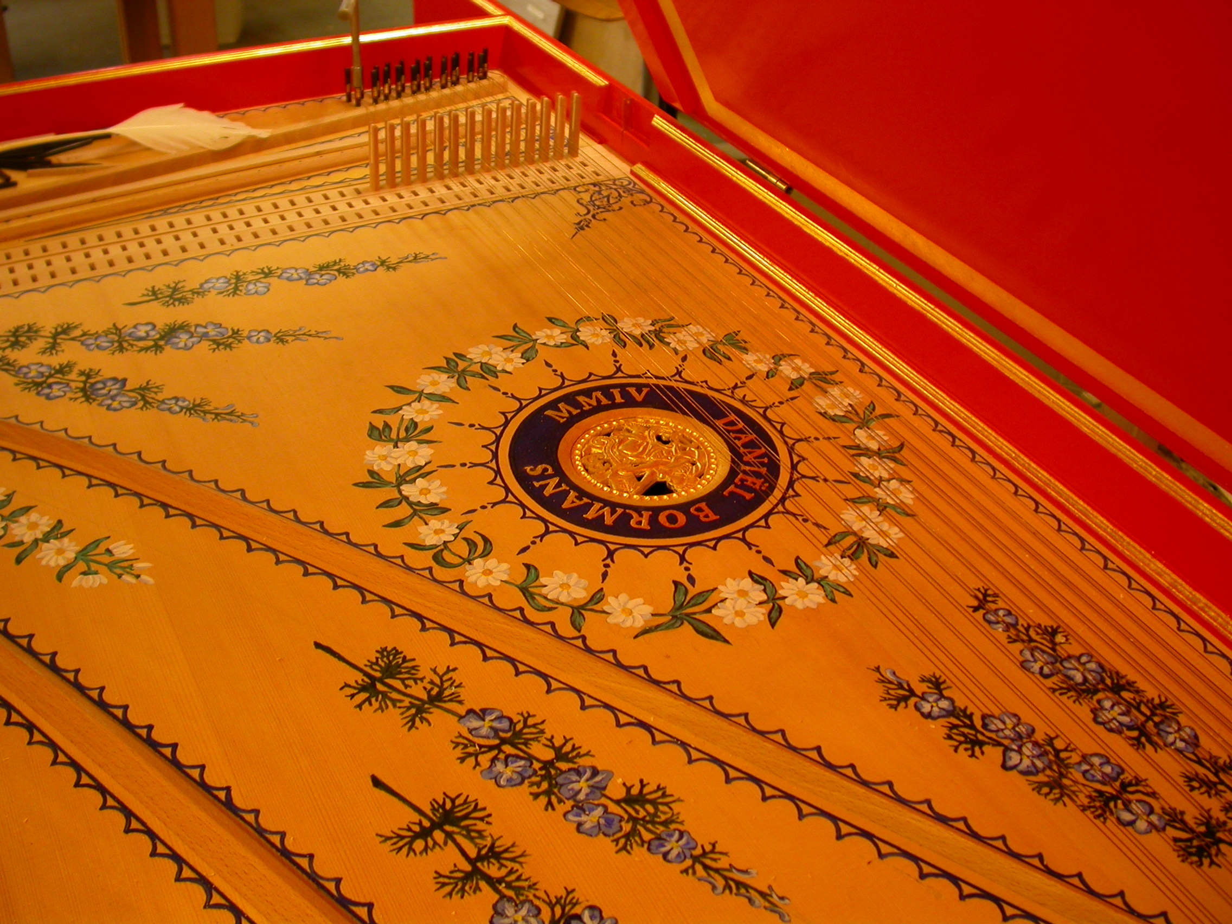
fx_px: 1352
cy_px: 462
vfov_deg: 37.7
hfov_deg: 49.0
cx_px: 616
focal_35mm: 38
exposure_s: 1/15.4
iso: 100
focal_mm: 7.85
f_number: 2.6
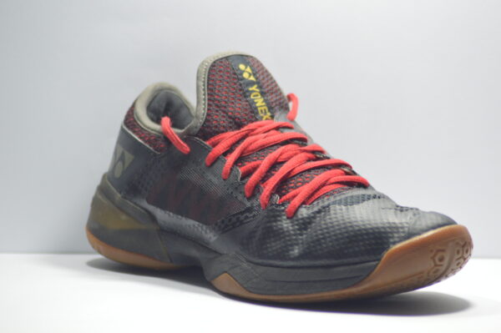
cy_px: 166
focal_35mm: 202
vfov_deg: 6.8
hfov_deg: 10.2
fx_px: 2816
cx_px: 250
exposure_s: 1/125
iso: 1100
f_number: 4.2
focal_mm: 135
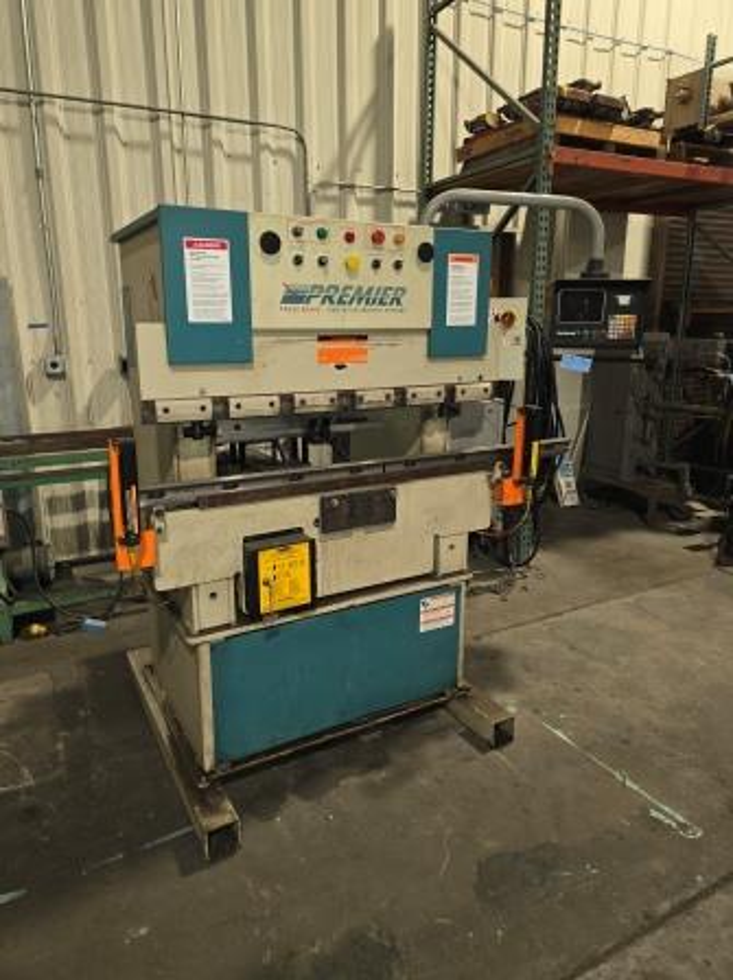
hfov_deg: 58.8
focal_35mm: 23
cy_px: 490
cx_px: 366
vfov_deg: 74.0
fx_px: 651
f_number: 1.7
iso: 125
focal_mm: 6.3
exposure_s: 1/20
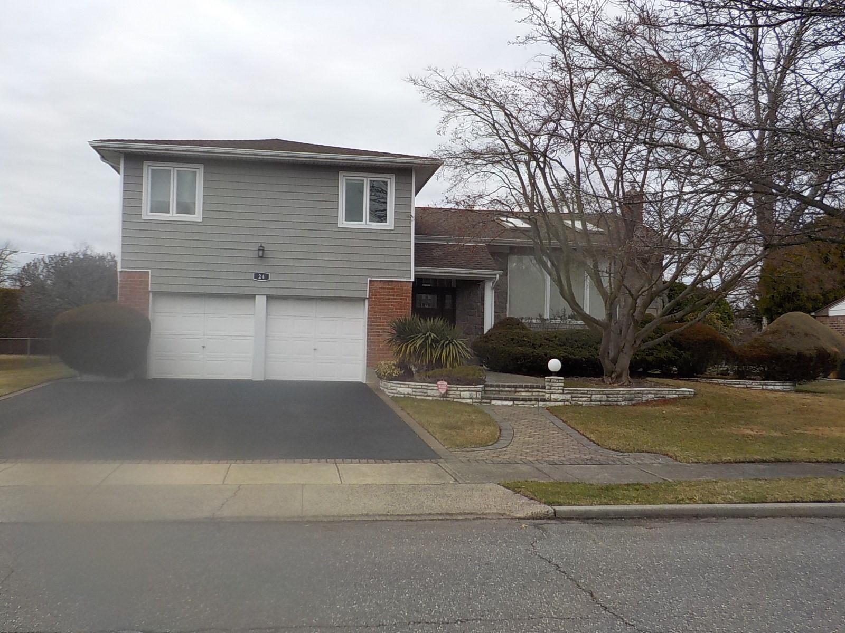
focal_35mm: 30
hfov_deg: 60.0
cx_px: 422
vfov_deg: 46.8
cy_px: 316
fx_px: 732
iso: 125
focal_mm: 4.1
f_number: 3.3
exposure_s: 1/500
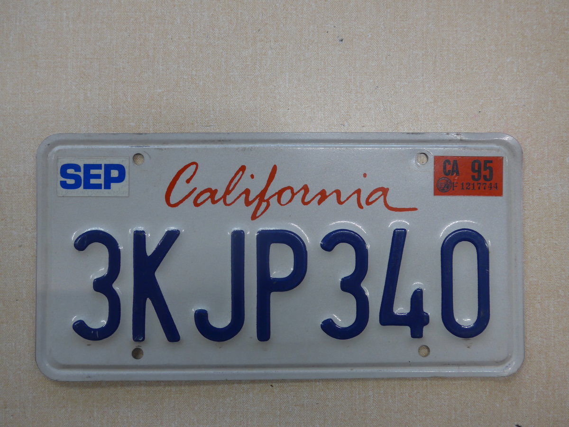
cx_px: 284
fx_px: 477
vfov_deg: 48.2
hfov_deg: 61.7
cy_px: 214
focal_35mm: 29
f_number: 2
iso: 125
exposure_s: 1/60
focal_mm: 6
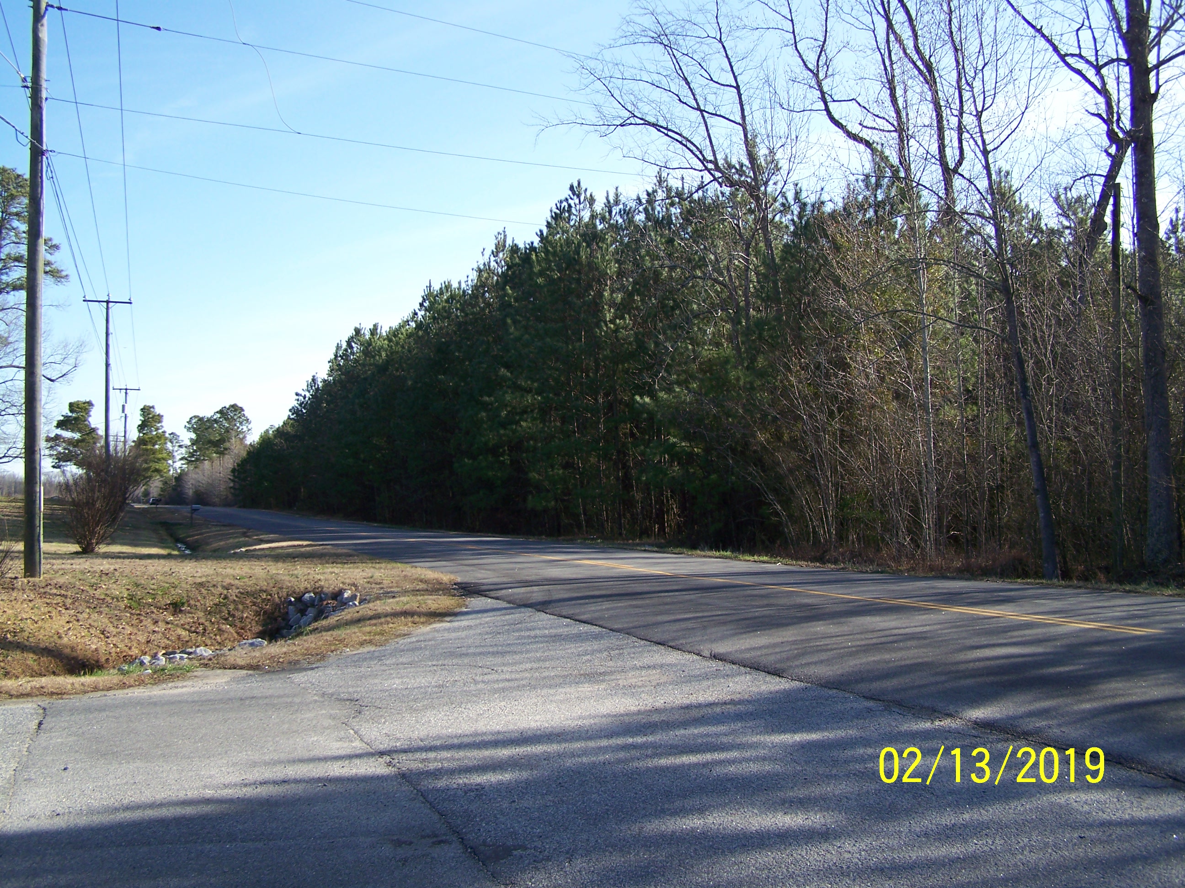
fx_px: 1301
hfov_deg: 49.0
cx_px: 592
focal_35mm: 38
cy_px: 444
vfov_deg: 37.7
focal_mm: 6.3
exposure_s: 1/400
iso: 64
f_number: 2.8
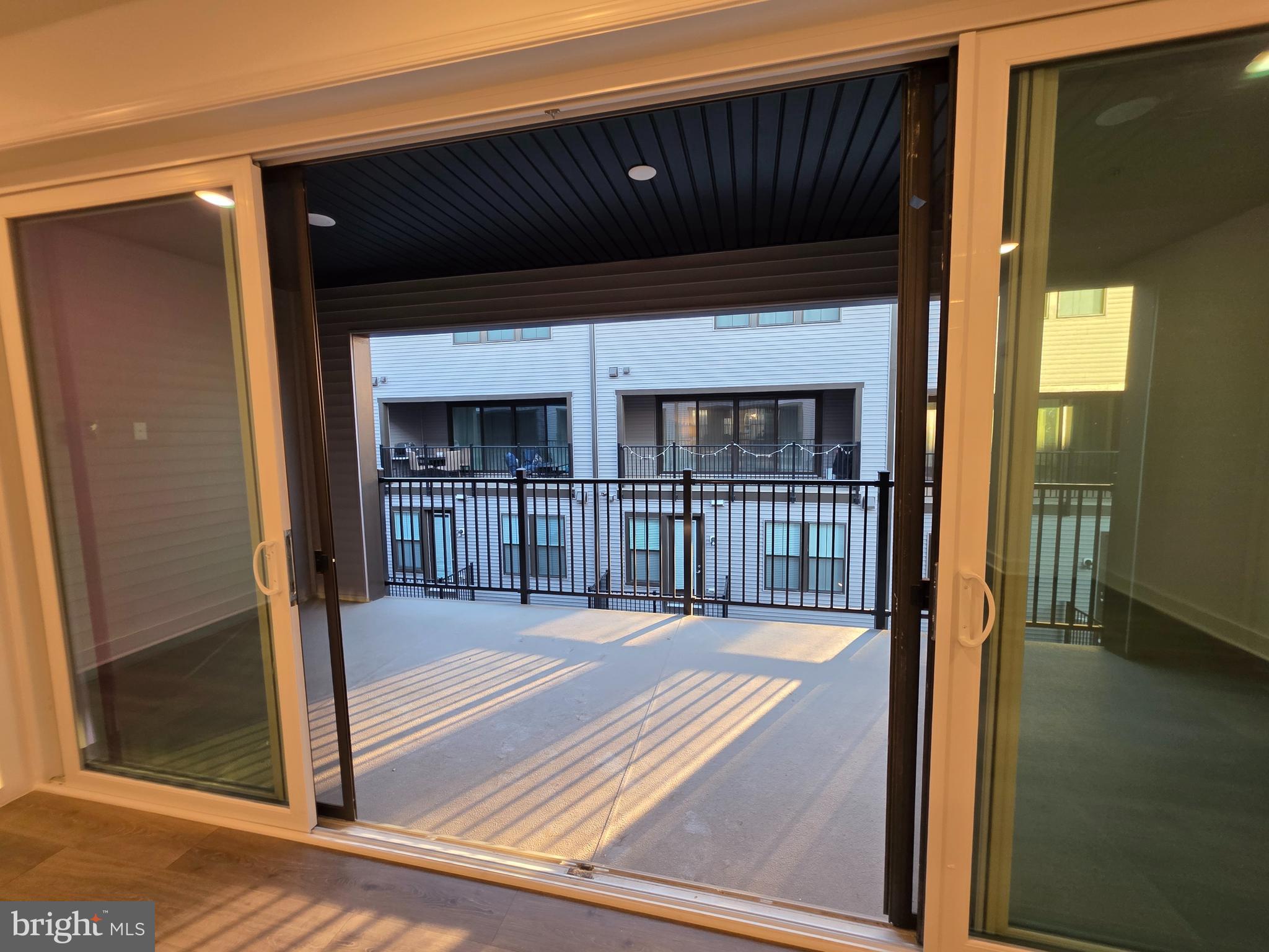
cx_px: 634
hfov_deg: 106.2
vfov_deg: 89.9
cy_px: 476
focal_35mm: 13
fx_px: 477
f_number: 1.9
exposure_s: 1/120
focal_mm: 2.2
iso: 160
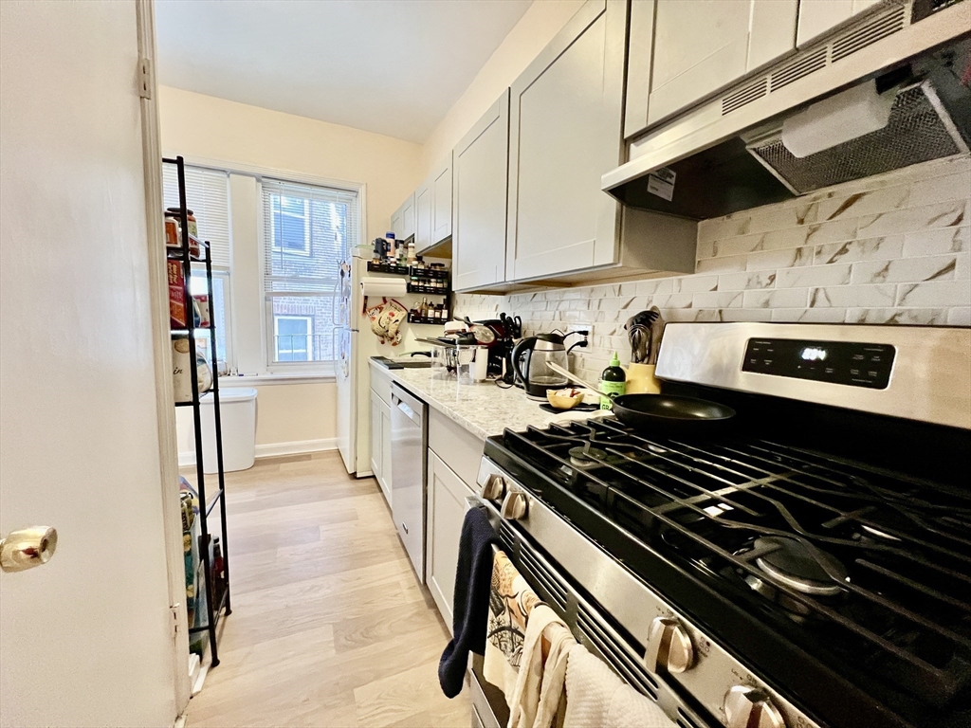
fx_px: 365
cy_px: 364
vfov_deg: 89.9
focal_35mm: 13
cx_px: 486
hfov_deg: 106.2
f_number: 1.8
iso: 640
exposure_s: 1/60
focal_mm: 1.57
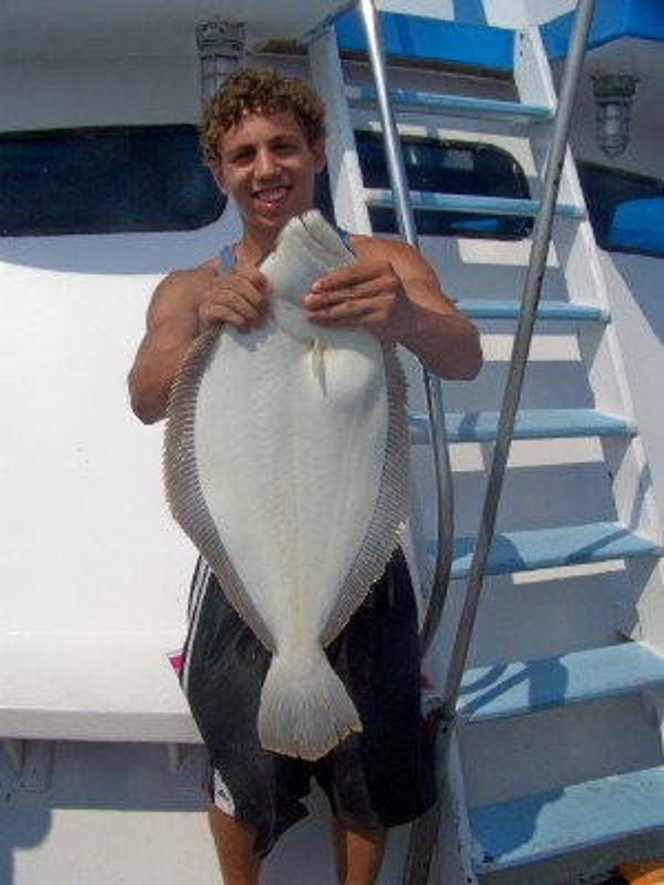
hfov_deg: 39.7
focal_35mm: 36
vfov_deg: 51.4
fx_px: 921
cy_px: 442
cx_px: 332
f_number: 5.6
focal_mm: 5.85
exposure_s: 1/1000
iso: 64
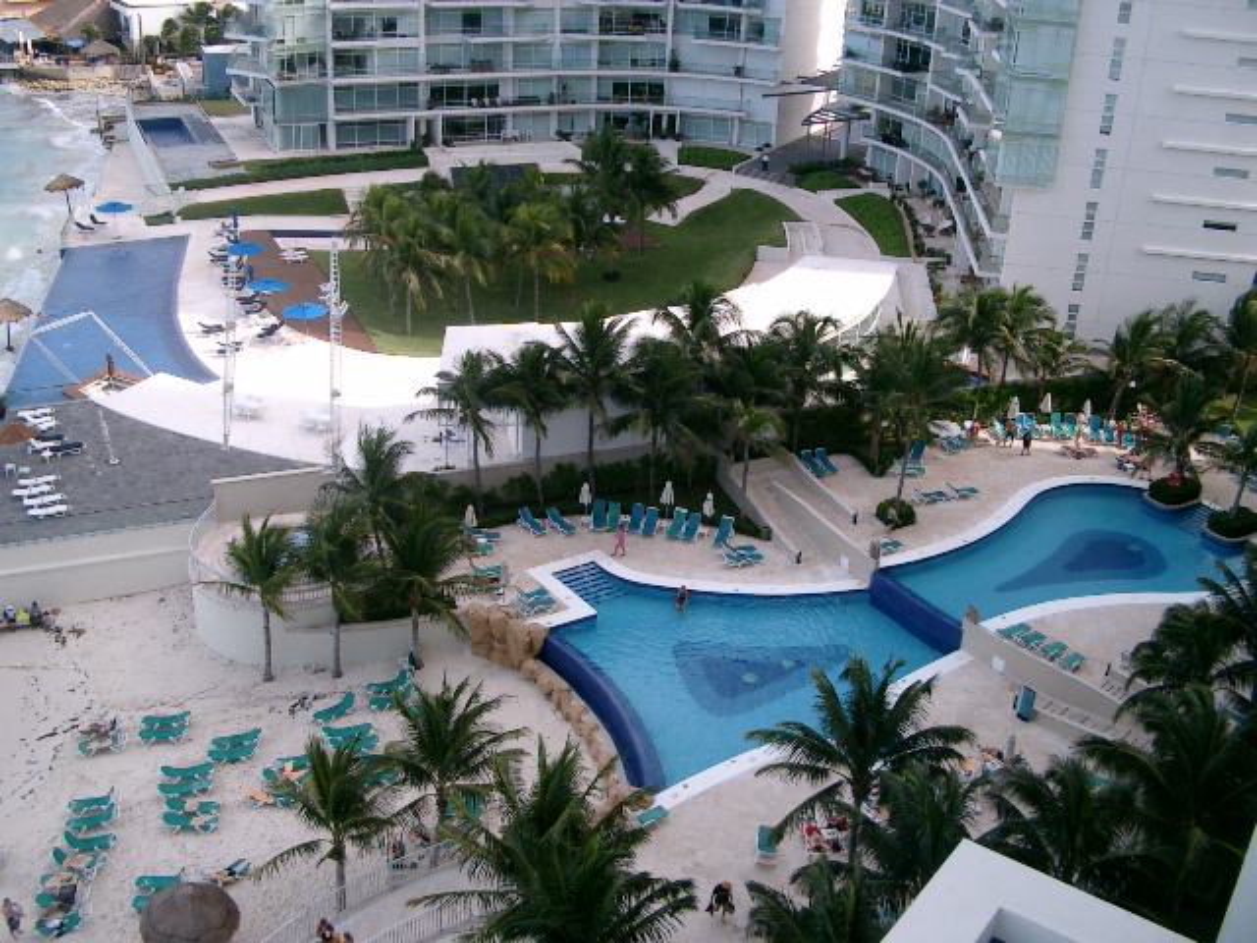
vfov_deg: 38.7
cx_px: 628
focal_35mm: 37
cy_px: 472
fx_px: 1344
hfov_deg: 50.1
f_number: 5
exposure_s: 1/320
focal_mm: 7.6
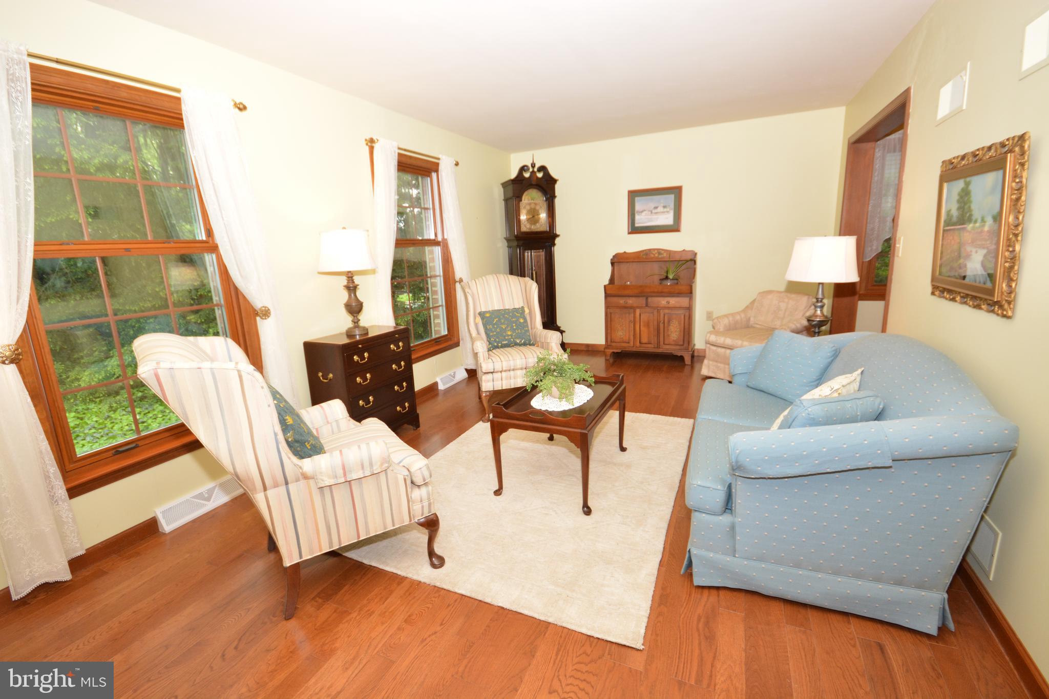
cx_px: 524
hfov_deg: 100.4
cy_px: 350
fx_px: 437
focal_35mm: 15
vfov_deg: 77.3
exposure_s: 1/60
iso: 1000
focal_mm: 10
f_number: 7.1
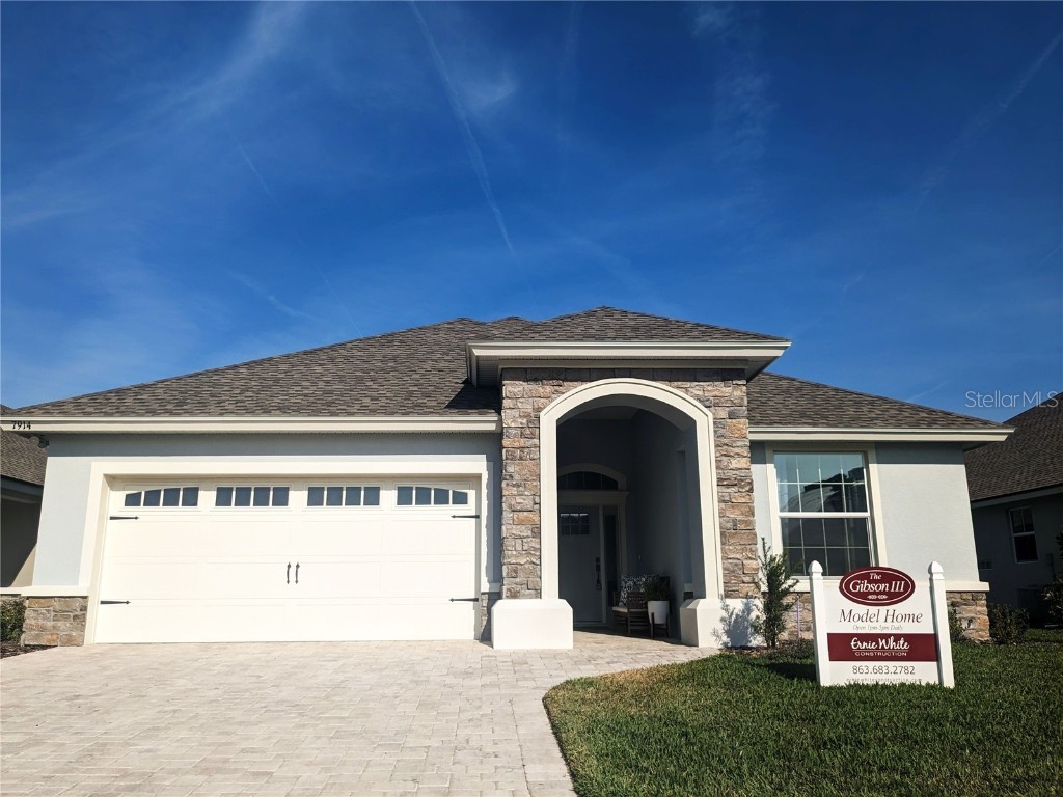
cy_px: 398
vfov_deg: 51.4
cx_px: 532
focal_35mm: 27
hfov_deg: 65.3
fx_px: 829
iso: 82
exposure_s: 1/7812
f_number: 1.73
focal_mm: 4.38
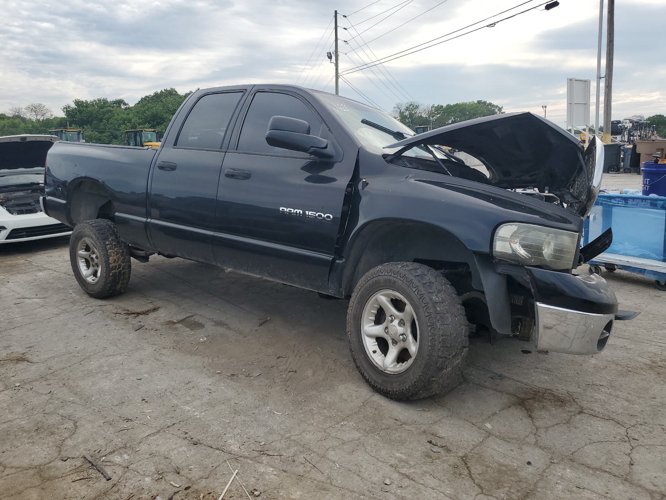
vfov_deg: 53.1
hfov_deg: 67.3
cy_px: 250
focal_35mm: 26
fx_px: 500
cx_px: 333
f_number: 1.5
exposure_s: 1/2000
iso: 50
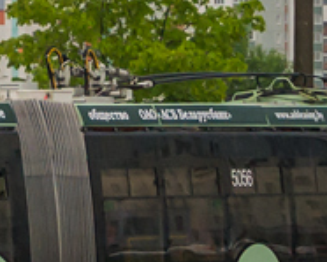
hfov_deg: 4.1
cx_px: -250
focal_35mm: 466
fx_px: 4512
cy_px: -110
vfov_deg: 3.3
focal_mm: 44
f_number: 5
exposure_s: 1/250
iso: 800
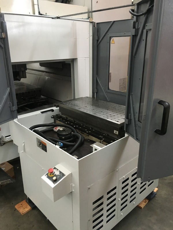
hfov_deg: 48.2
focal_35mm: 29
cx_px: 86
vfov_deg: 61.7
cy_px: 115
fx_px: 193
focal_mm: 4.15
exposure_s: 1/17
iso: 200
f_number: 2.2
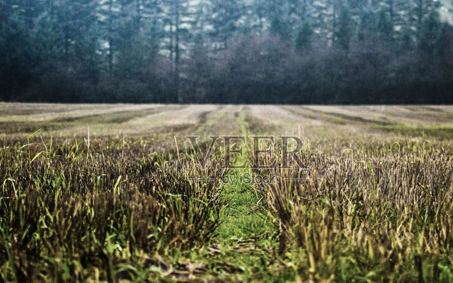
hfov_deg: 4.0
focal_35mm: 524
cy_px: 161
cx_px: 248
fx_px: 6469
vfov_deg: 2.5
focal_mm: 260
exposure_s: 1/125
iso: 800
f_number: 5
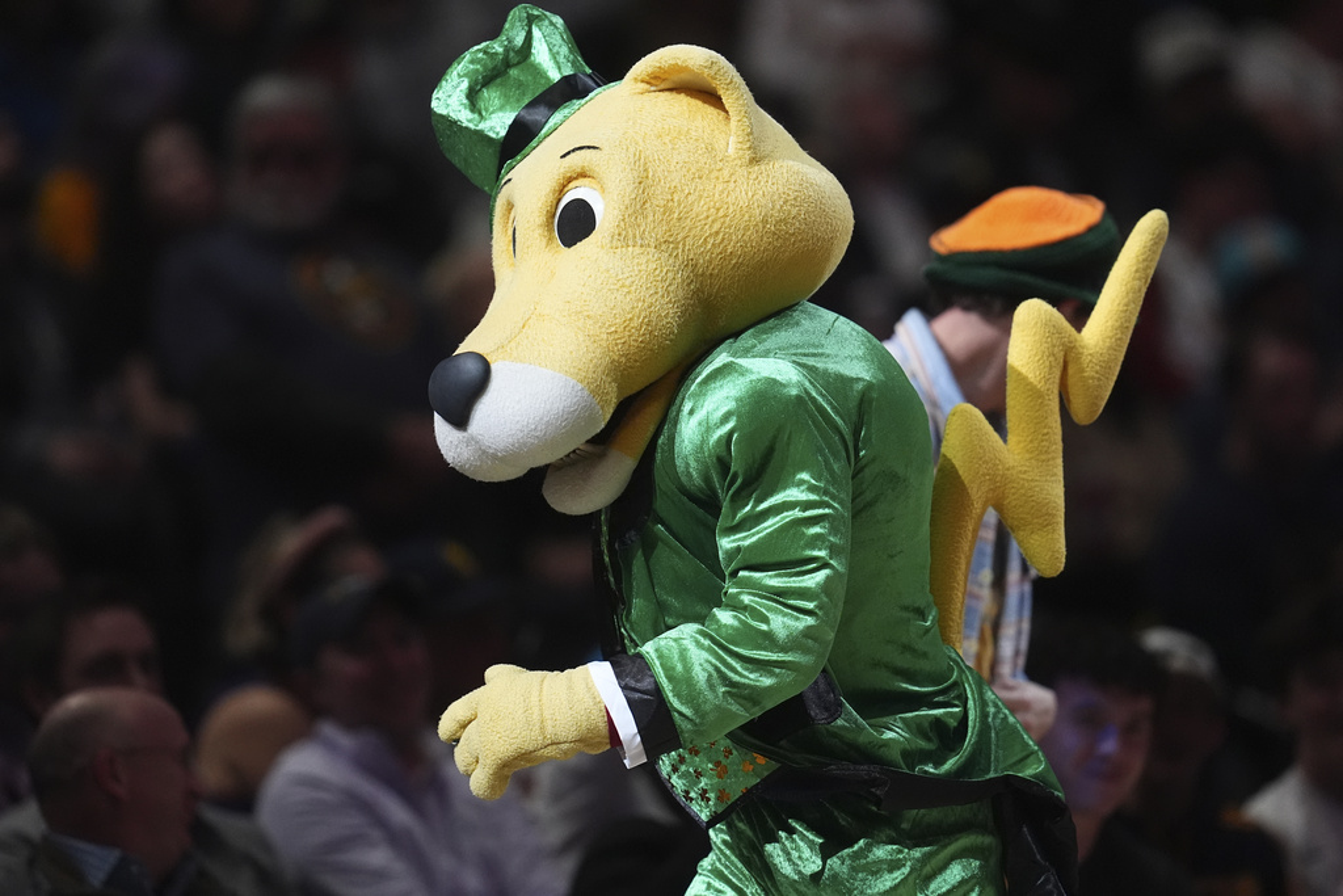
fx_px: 14923
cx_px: 672
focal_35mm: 400
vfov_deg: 3.4
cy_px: 448
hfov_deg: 5.2
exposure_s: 1/2000
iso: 5000
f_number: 3.2
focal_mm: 400
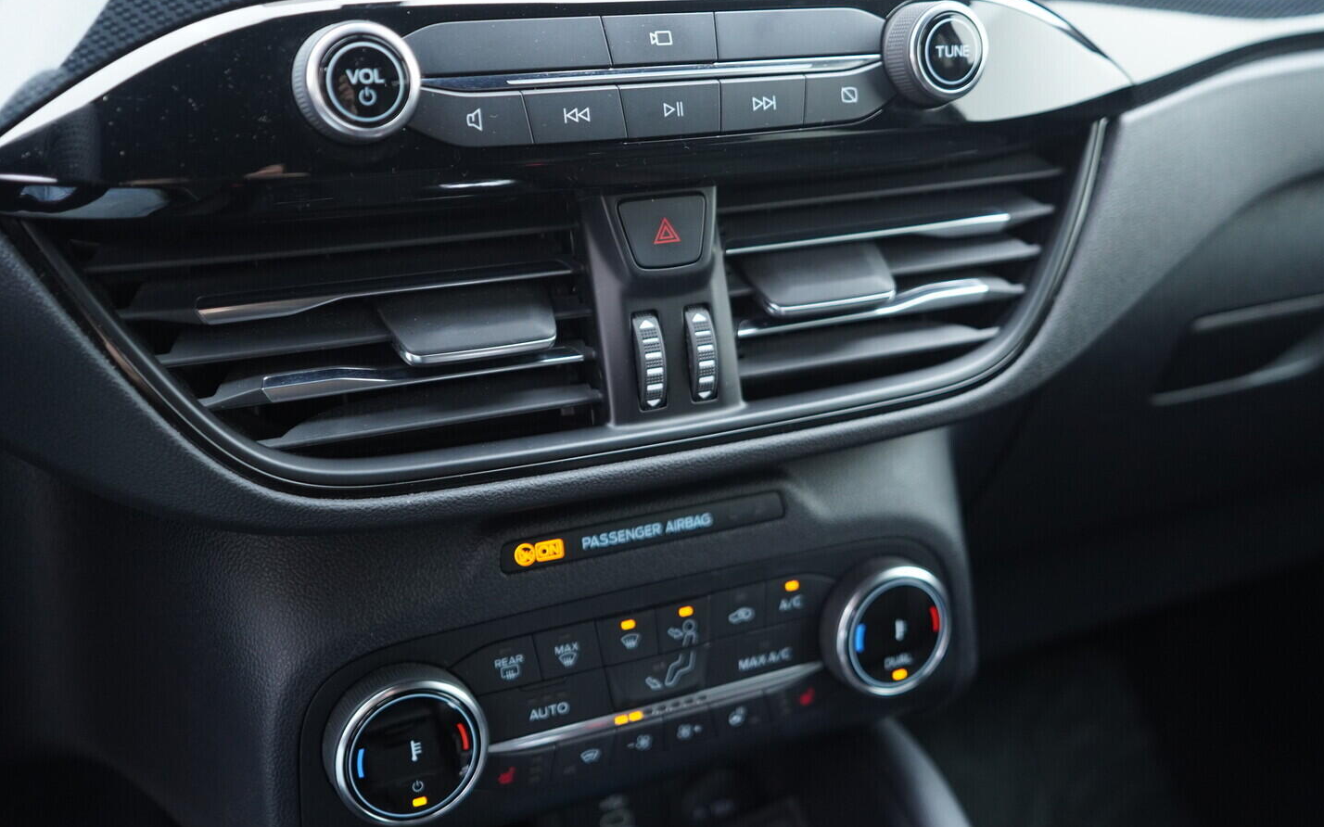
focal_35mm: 37
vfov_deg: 34.4
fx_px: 1335
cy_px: 417
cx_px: 667
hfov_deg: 52.8
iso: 800
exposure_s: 1/40
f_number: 2.8
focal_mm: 24
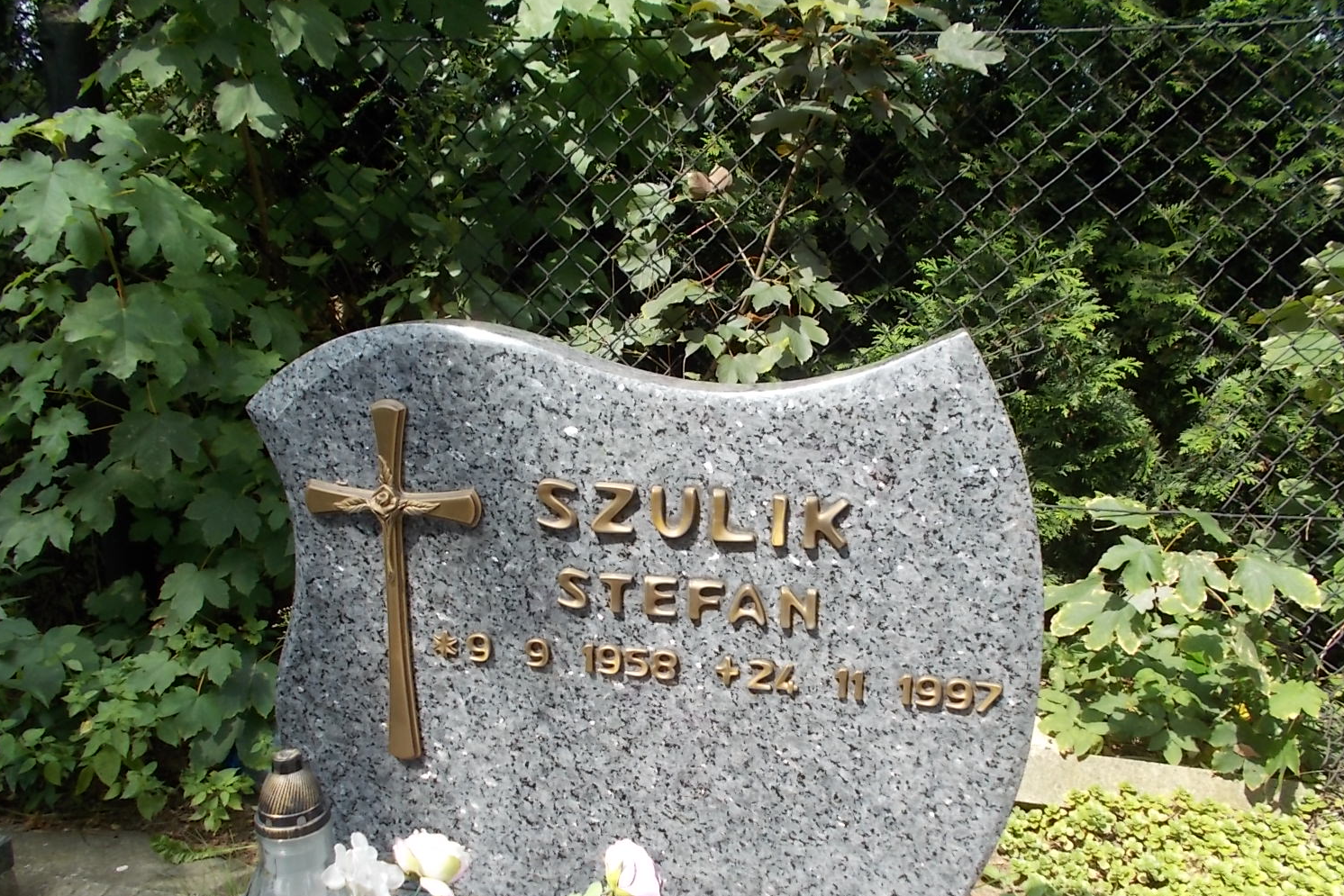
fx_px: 1083
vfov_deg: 44.8
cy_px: 520
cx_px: 668
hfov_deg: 63.7
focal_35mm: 29
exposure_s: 1/320
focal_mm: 4.6
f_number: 3.2
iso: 80
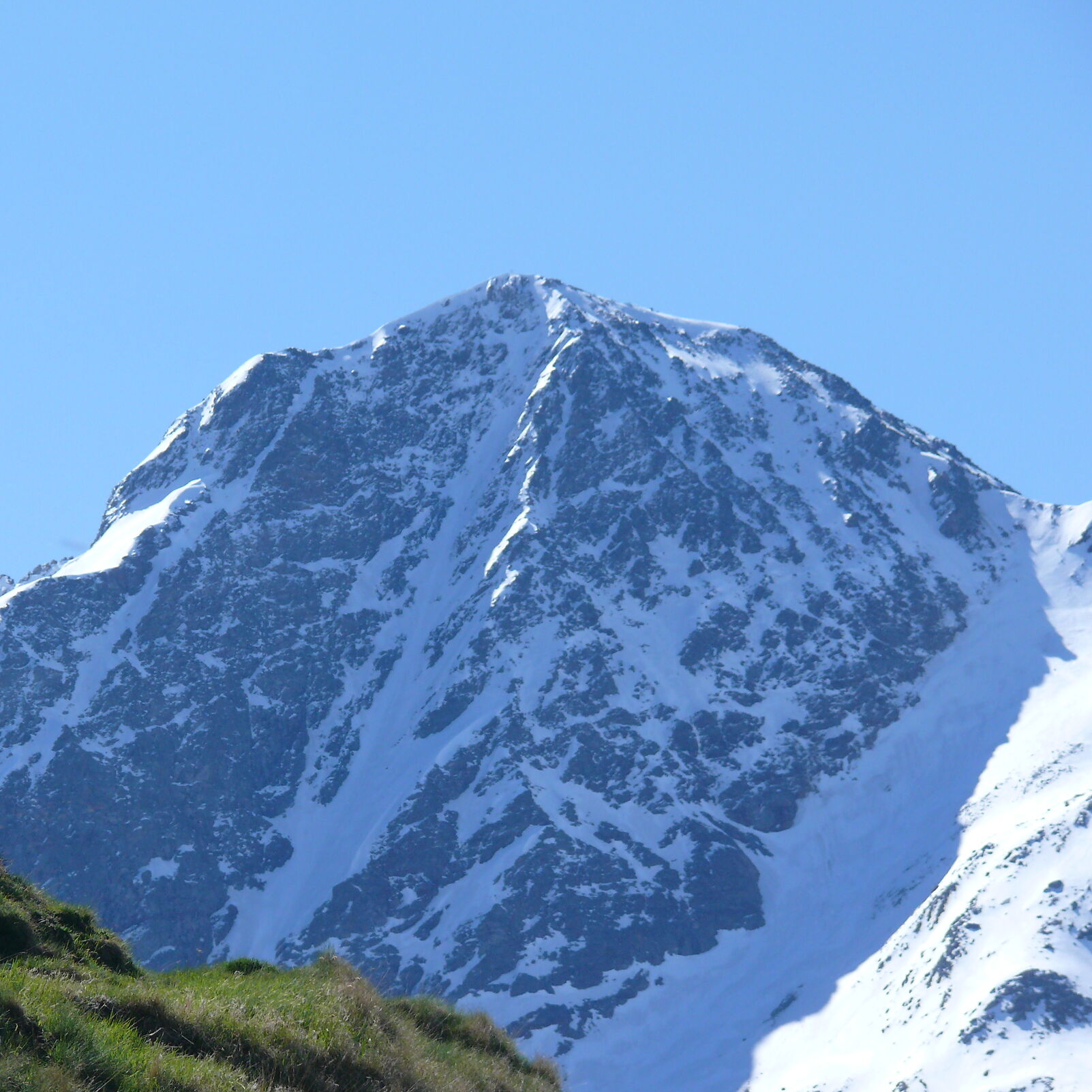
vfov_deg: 5.9
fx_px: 10636
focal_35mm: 298
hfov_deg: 5.9
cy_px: 547
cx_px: 393
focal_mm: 47.5
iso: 100
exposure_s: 1/250
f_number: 5
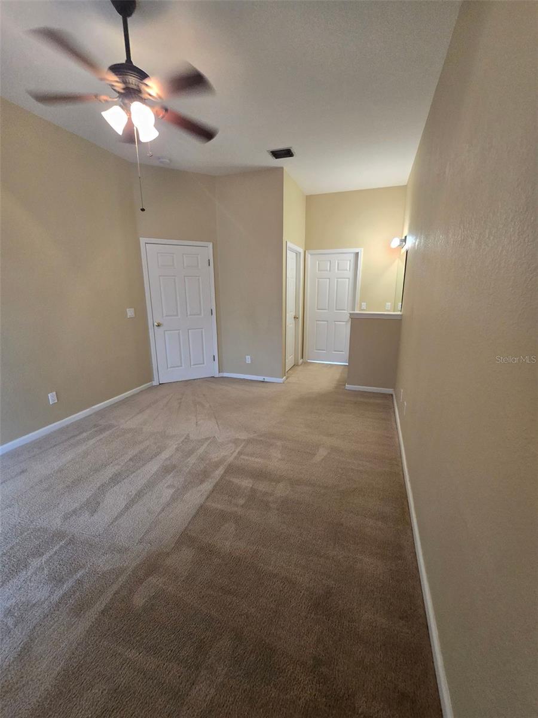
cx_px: 269
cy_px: 359
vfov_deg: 106.2
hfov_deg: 89.9
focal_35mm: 13
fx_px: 269
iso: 250
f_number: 2.2
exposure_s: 1/60
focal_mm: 2.2
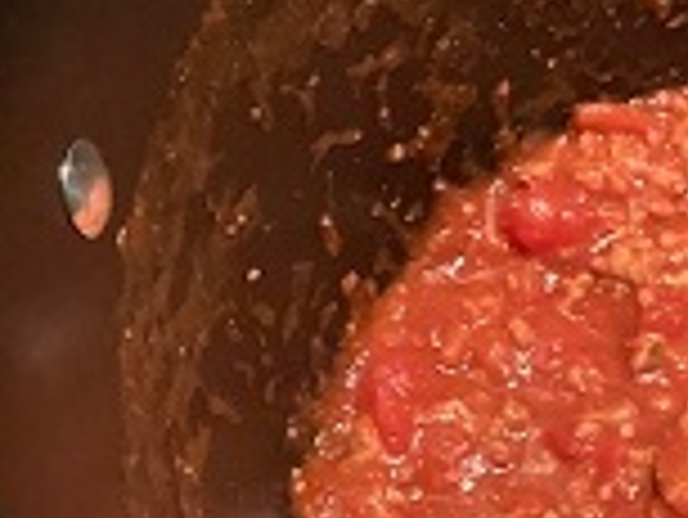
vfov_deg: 18.1
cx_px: 868
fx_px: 1611
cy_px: 414
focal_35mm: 81
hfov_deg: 21.9
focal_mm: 3.3
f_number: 2.4
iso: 200
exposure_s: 1/60
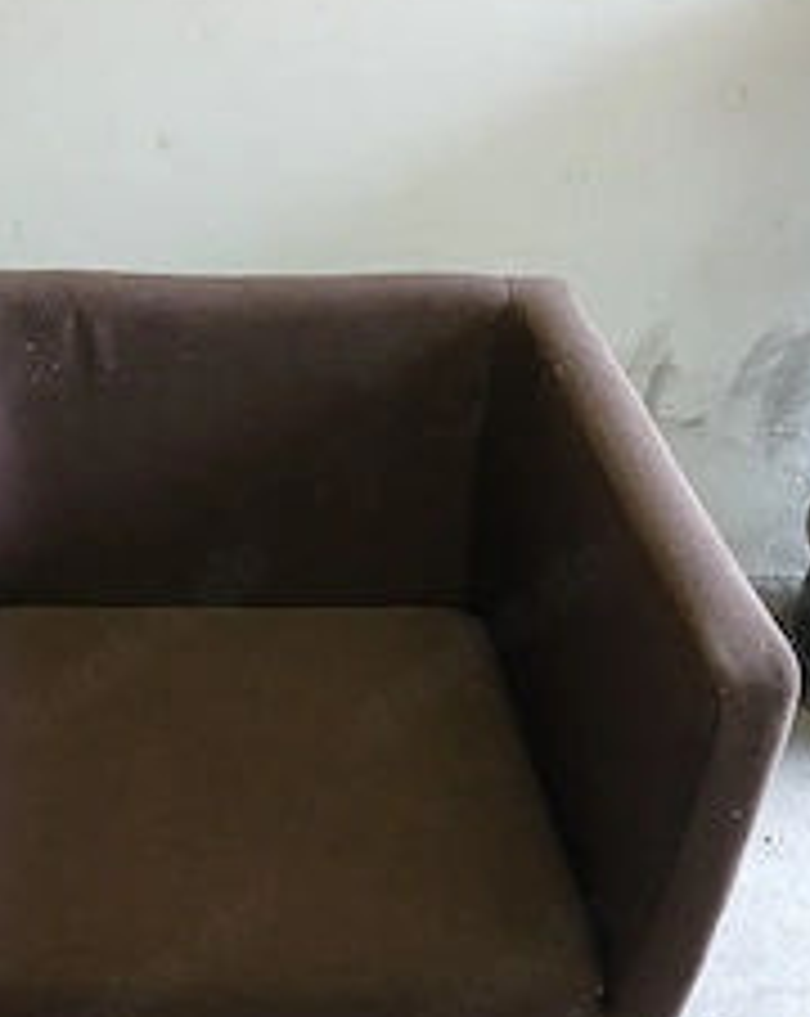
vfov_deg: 40.6
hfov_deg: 32.9
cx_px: 234
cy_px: 688
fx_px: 1352
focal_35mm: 45
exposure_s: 1/33.3
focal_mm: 3.98
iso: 250
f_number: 1.8
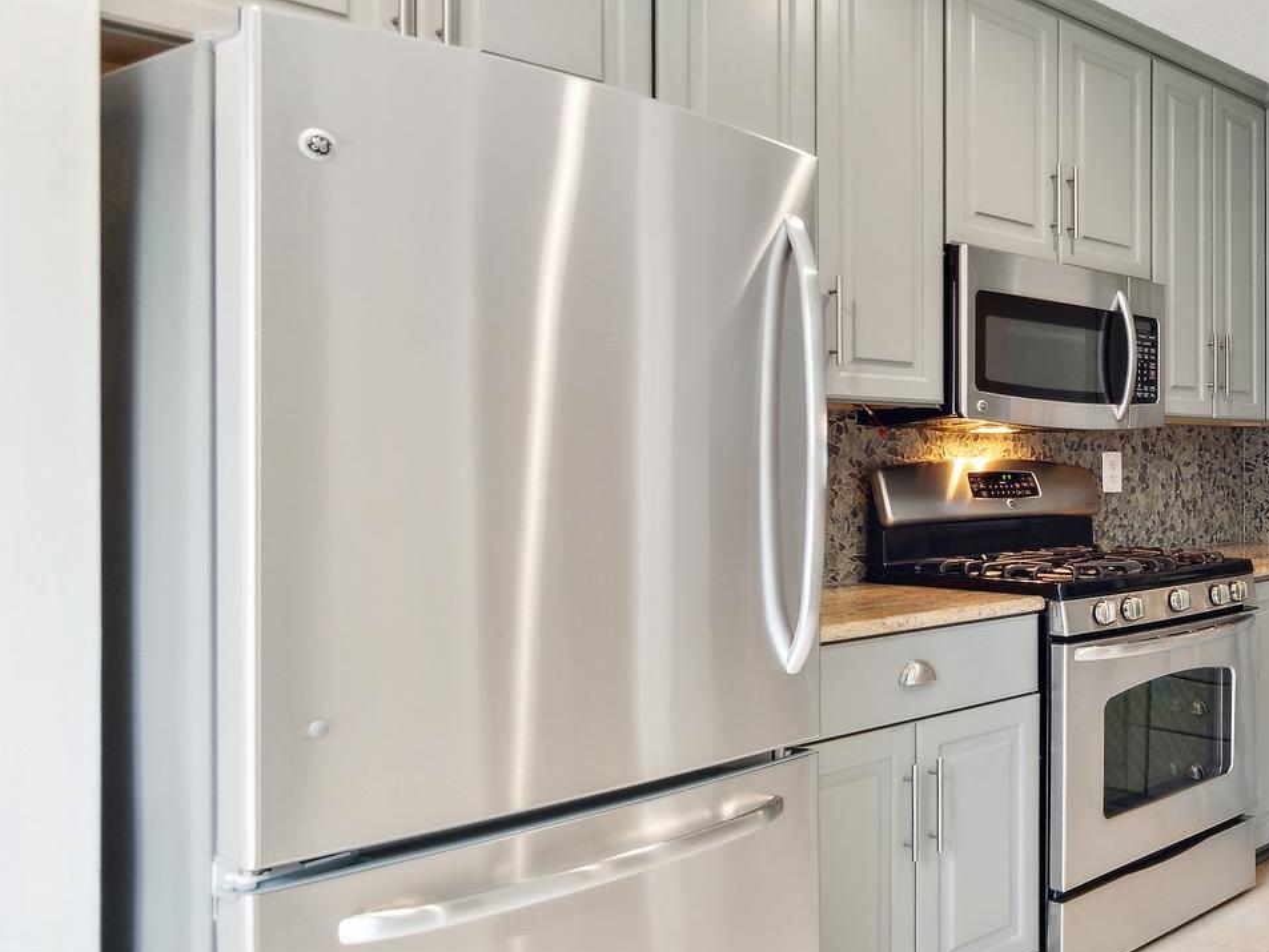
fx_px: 1137
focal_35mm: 31
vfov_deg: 45.4
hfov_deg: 46.1
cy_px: 503
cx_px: 1341
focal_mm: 10
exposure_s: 1/1.67
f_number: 8
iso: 200
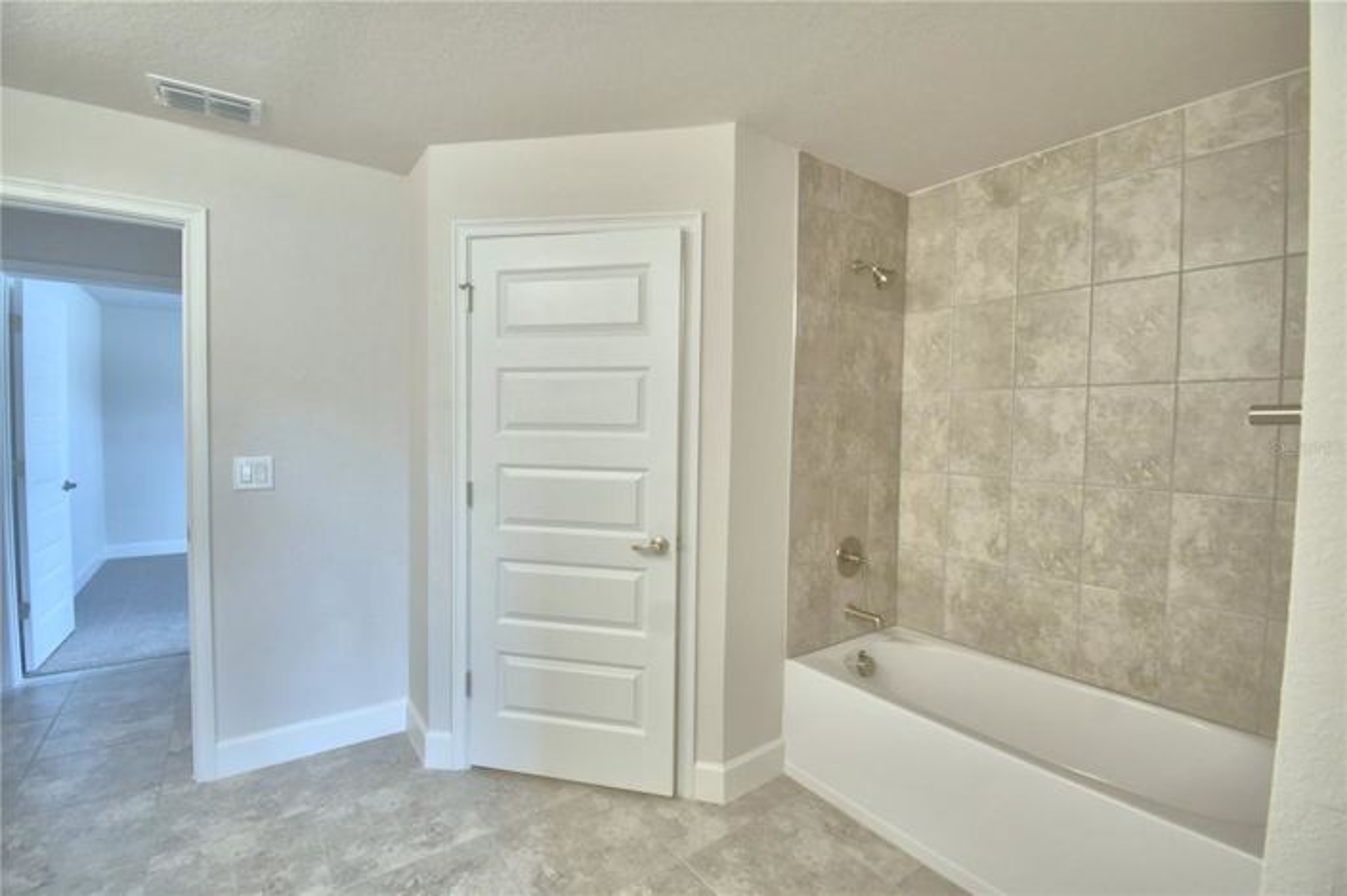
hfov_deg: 100.4
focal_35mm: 15
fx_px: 561
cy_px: 448
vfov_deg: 77.2
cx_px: 674
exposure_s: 1/50
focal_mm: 10
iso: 400
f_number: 4.5
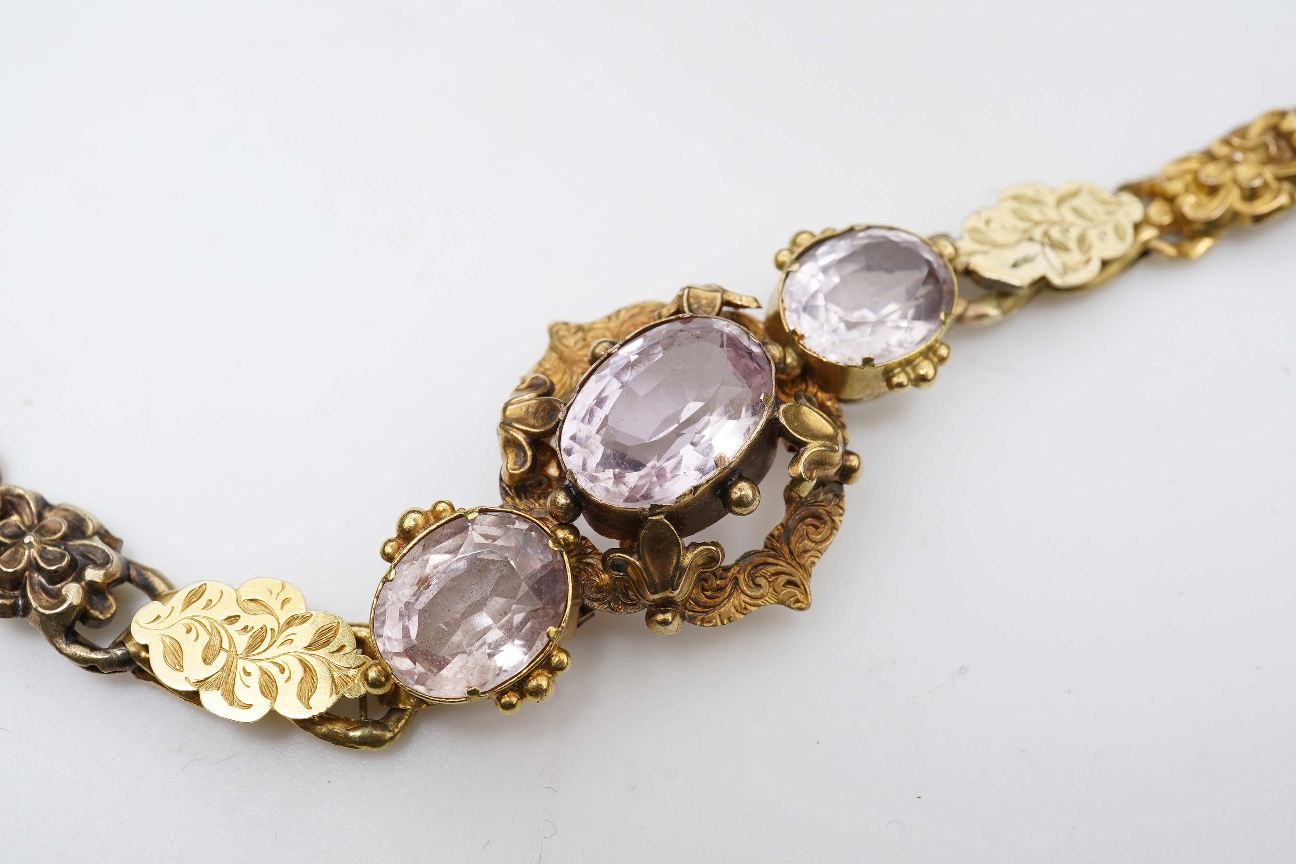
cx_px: 648
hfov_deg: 43.6
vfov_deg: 29.9
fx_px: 1620
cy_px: 432
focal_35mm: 45
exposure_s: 1/125
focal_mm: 30
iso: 500
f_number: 18
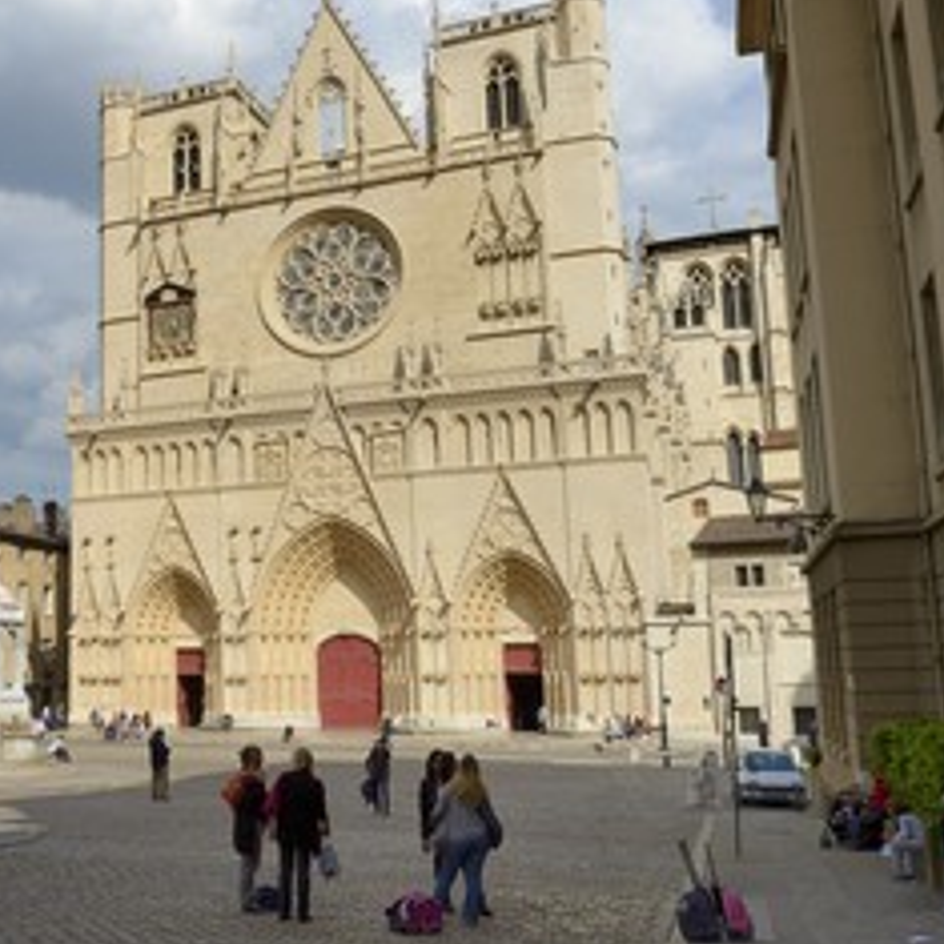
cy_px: 466
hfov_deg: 38.9
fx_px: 1265
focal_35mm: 41
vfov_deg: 40.9
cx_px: 153
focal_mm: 27
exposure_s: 1/320
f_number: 18
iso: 400
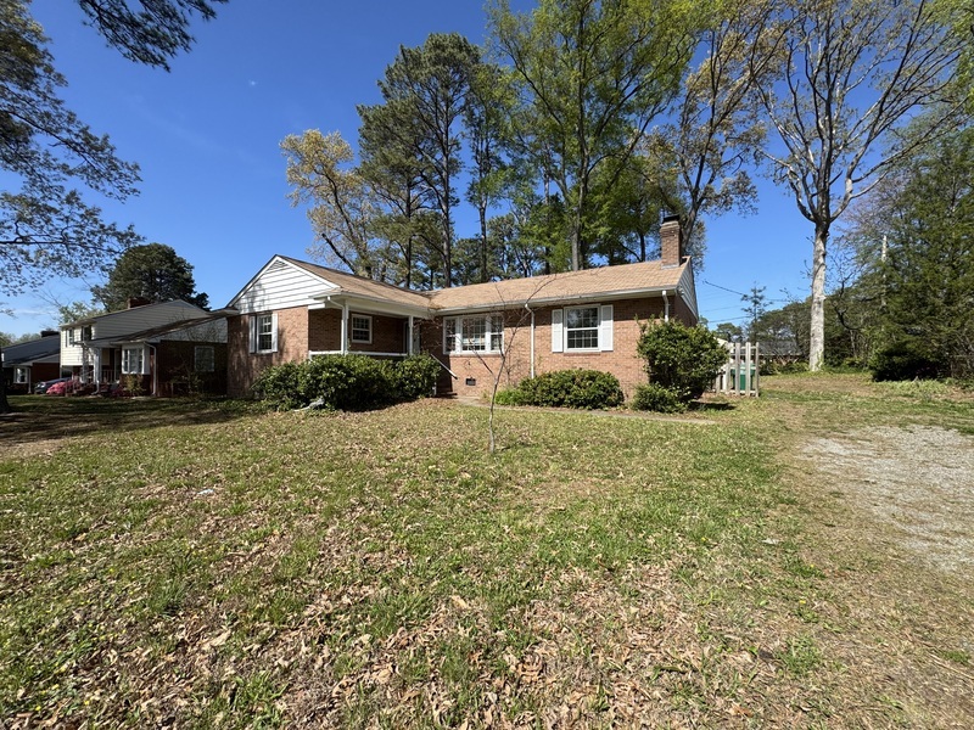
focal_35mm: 14
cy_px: 365
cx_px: 487
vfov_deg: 85.7
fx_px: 394
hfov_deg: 102.1
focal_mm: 2.22
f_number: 2.2
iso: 50
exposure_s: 1/1600
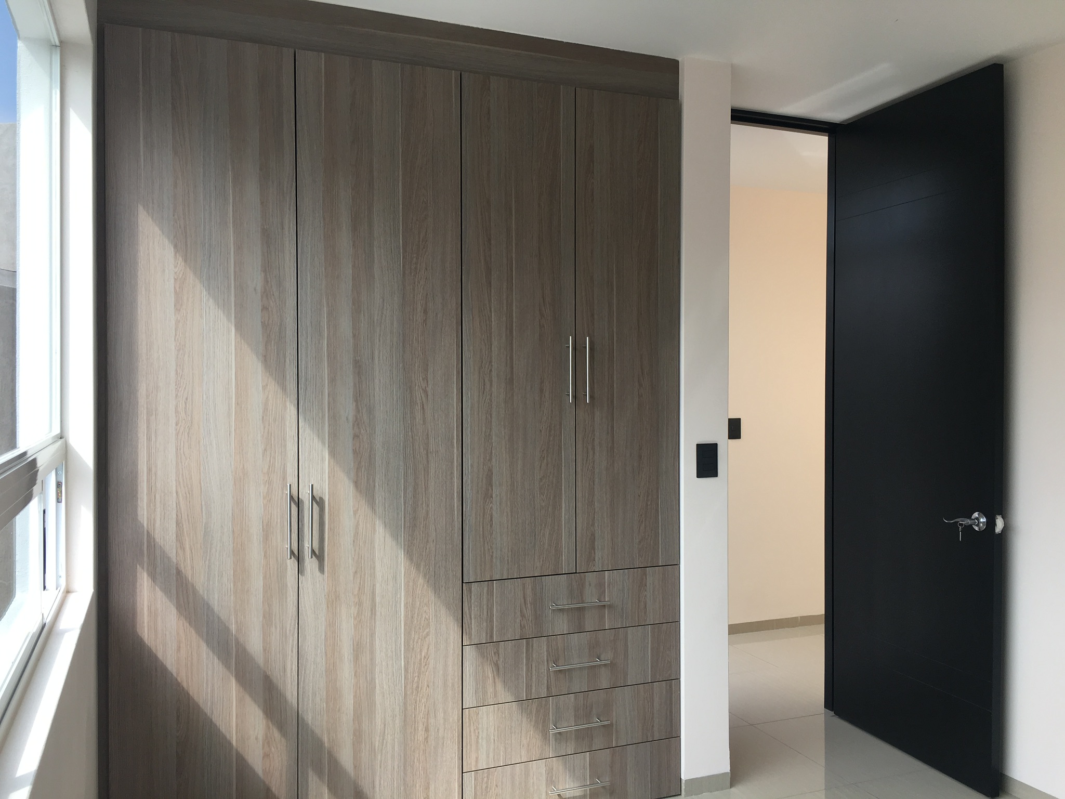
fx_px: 892
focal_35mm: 29
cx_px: 532
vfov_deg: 48.2
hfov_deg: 61.7
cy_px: 400
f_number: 2.2
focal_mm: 4.15
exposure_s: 1/361
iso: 25
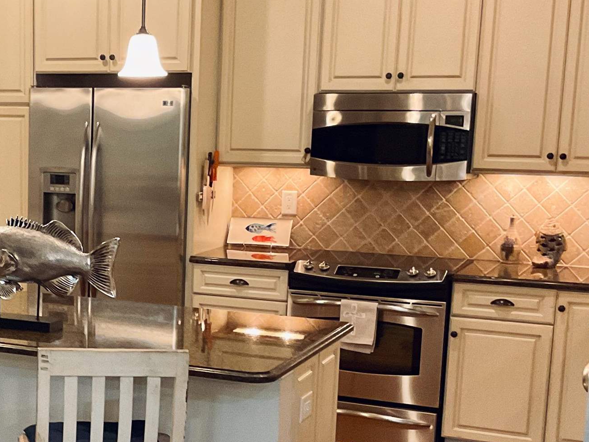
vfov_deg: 21.4
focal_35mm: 68
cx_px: 84
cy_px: 331
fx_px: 1157
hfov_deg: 27.7
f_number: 1.8
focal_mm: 3
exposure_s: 1/60
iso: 250
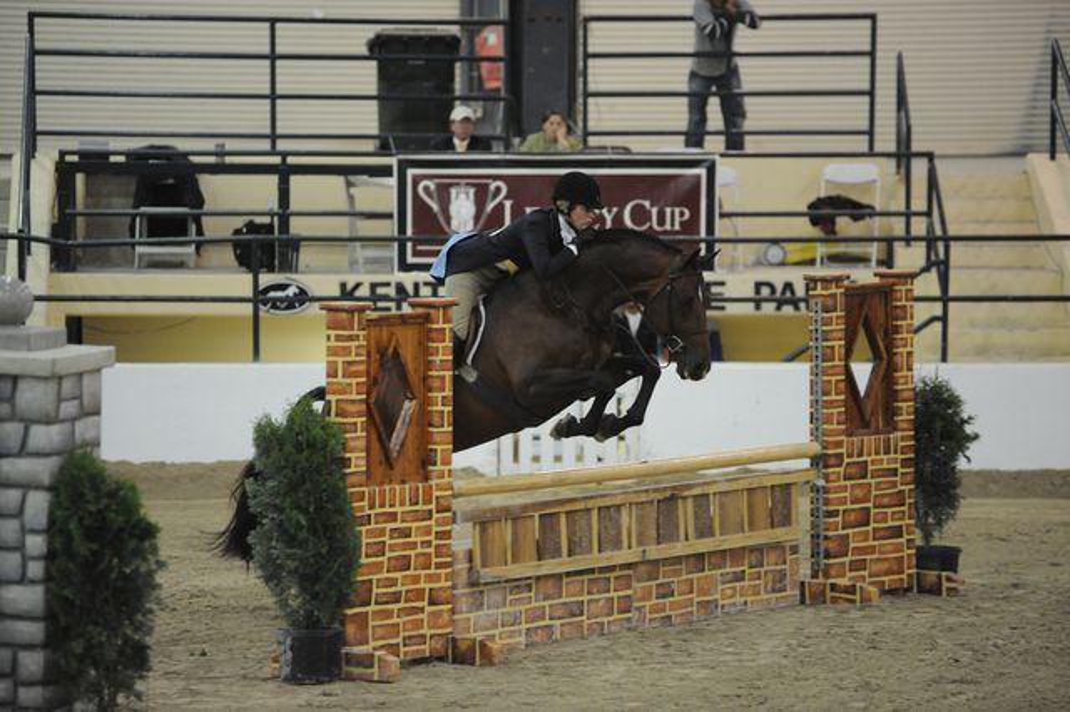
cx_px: 535
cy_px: 356
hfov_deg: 10.3
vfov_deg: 6.9
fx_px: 5941
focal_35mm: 200
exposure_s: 1/400
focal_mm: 200
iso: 6400
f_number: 2.8
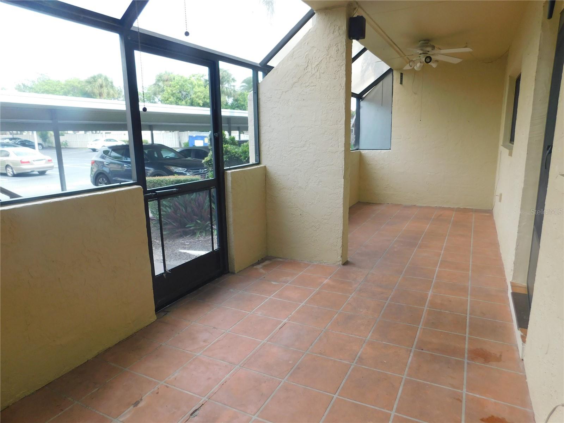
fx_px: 375
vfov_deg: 58.9
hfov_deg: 73.9
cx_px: 282
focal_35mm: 23
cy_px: 212
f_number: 3
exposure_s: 1/160
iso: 125
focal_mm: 4
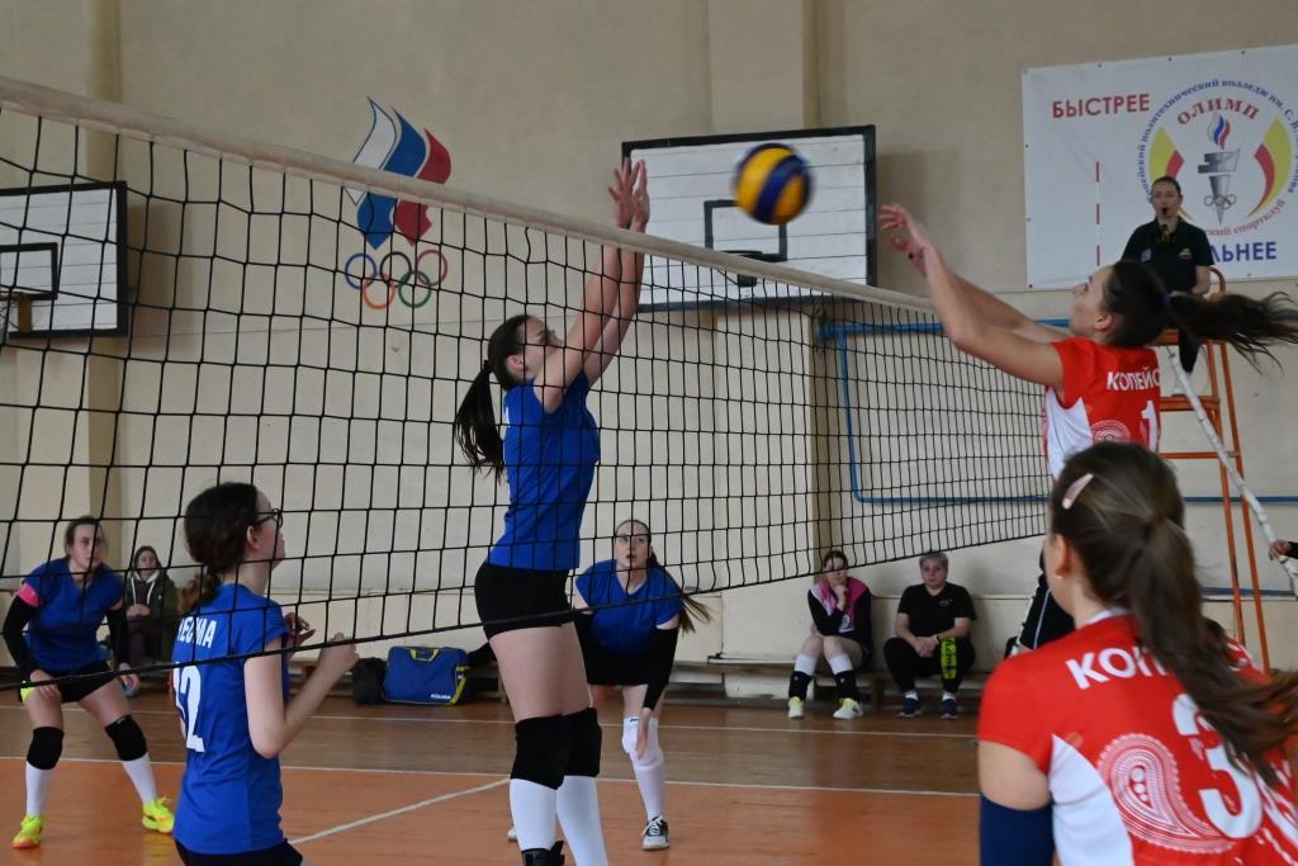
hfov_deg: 33.4
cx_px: 649
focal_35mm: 60
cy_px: 433
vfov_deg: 22.6
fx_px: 2163
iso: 6400
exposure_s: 1/250
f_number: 8
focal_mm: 40
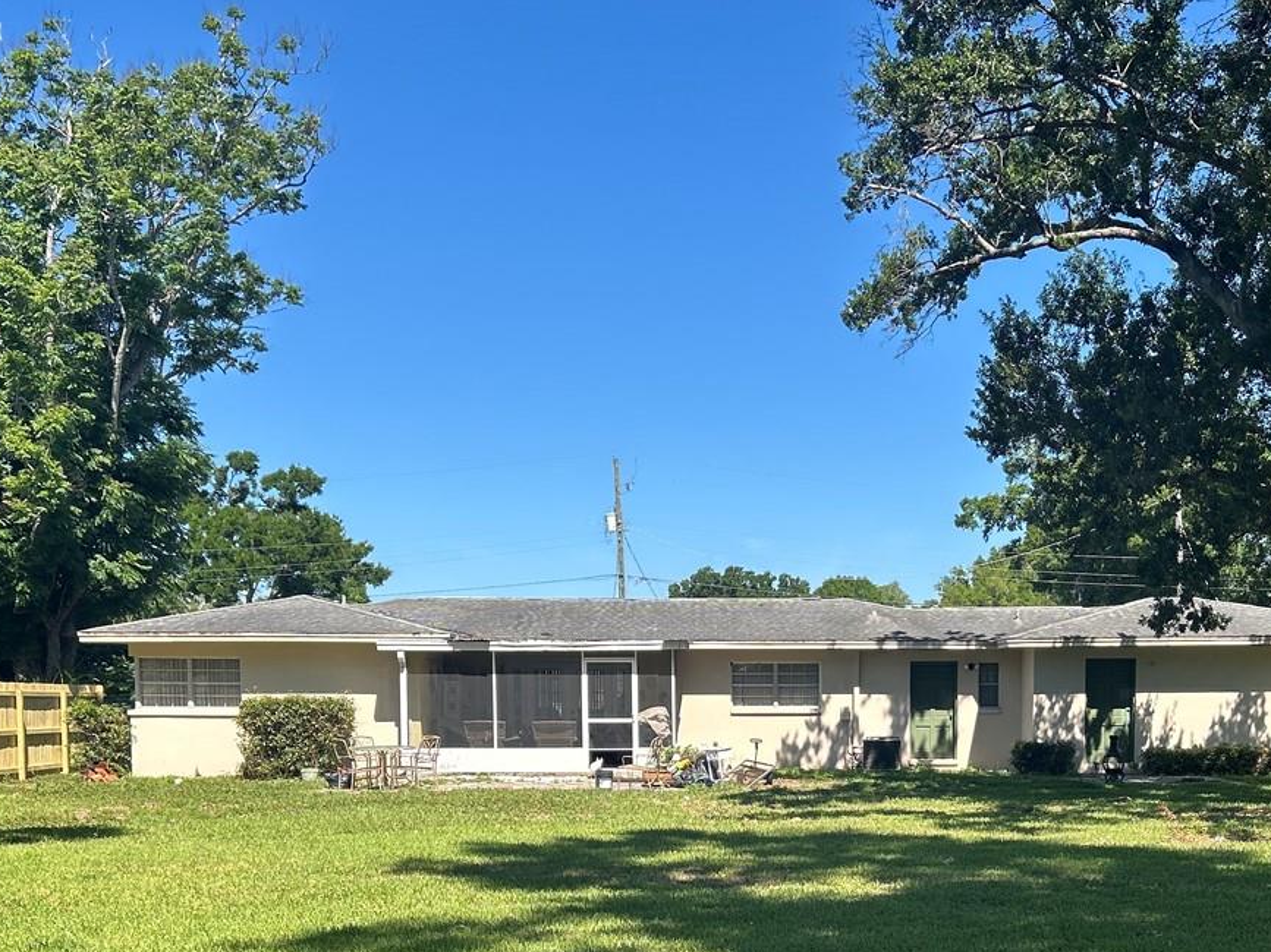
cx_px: 729
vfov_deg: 29.3
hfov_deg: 39.6
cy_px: 807
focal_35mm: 48
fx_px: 1762
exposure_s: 1/2208
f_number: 1.5
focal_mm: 5.7
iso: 50
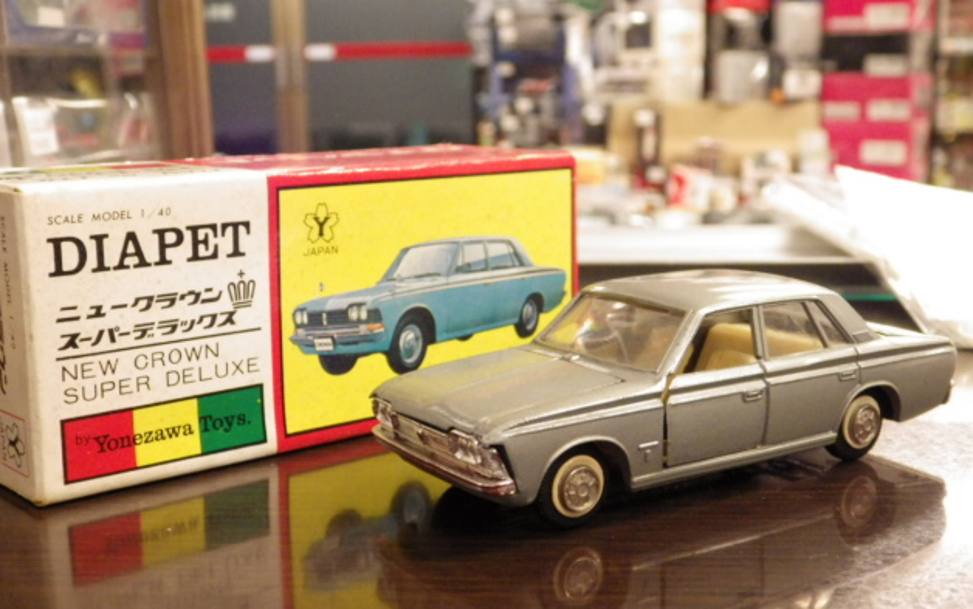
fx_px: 1432
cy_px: 322
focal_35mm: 54
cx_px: 486
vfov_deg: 24.0
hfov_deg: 37.5
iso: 800
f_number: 3.8
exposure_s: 1/40
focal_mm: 9
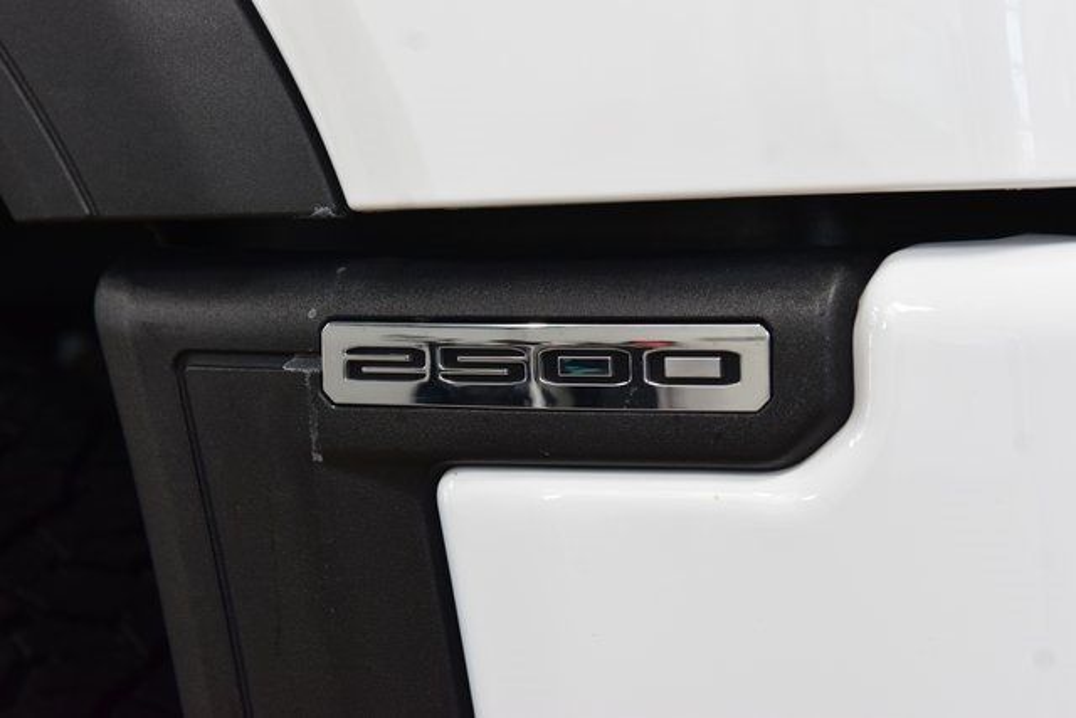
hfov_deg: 19.5
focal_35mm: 105
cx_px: 538
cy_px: 359
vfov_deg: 13.0
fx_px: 3139
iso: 1250
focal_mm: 70
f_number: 7.1
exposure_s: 1/30
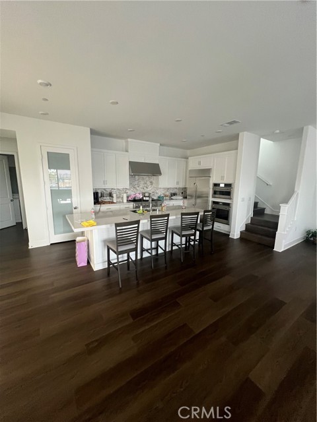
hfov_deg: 89.9
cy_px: 211
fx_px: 159
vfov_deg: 106.2
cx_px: 158
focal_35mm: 13
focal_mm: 1.57
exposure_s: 1/60
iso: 400
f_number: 1.8
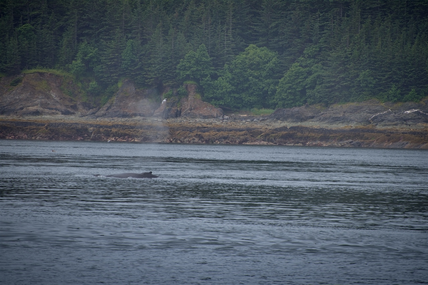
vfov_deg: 4.6
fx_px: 3567
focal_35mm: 300
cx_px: 214
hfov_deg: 6.9
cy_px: 142
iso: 200
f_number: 5.6
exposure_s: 1/640
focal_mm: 300
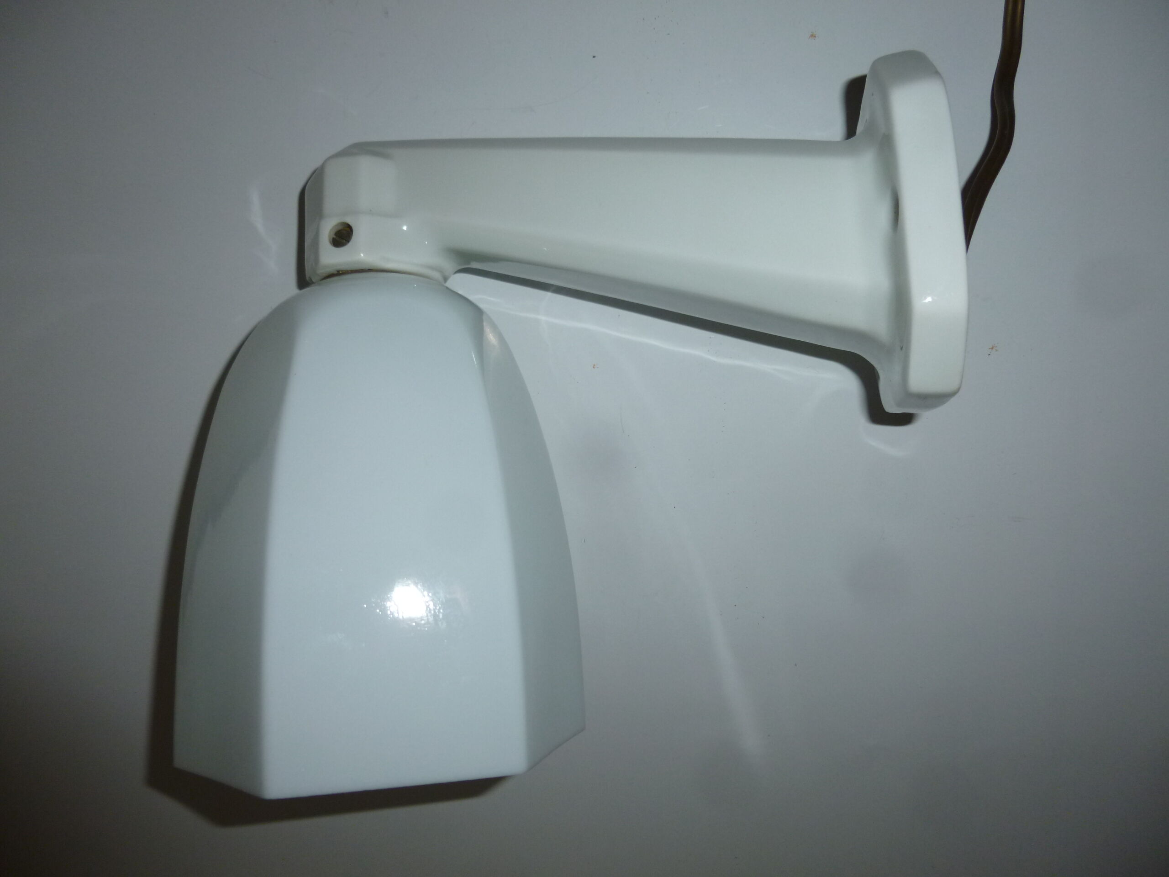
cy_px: 438
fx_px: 844
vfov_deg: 54.9
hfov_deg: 69.4
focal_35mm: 25
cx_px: 584
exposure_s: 1/10
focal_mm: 4.5
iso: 100
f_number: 3.1
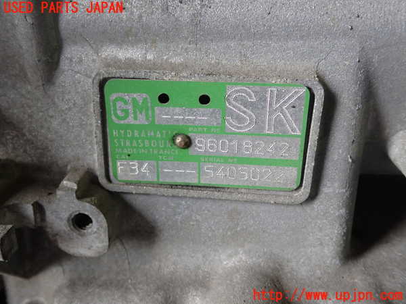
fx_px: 422
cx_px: 203
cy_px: 152
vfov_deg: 39.7
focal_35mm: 36
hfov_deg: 51.4
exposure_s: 1/40
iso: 200
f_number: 2.5
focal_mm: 6.37
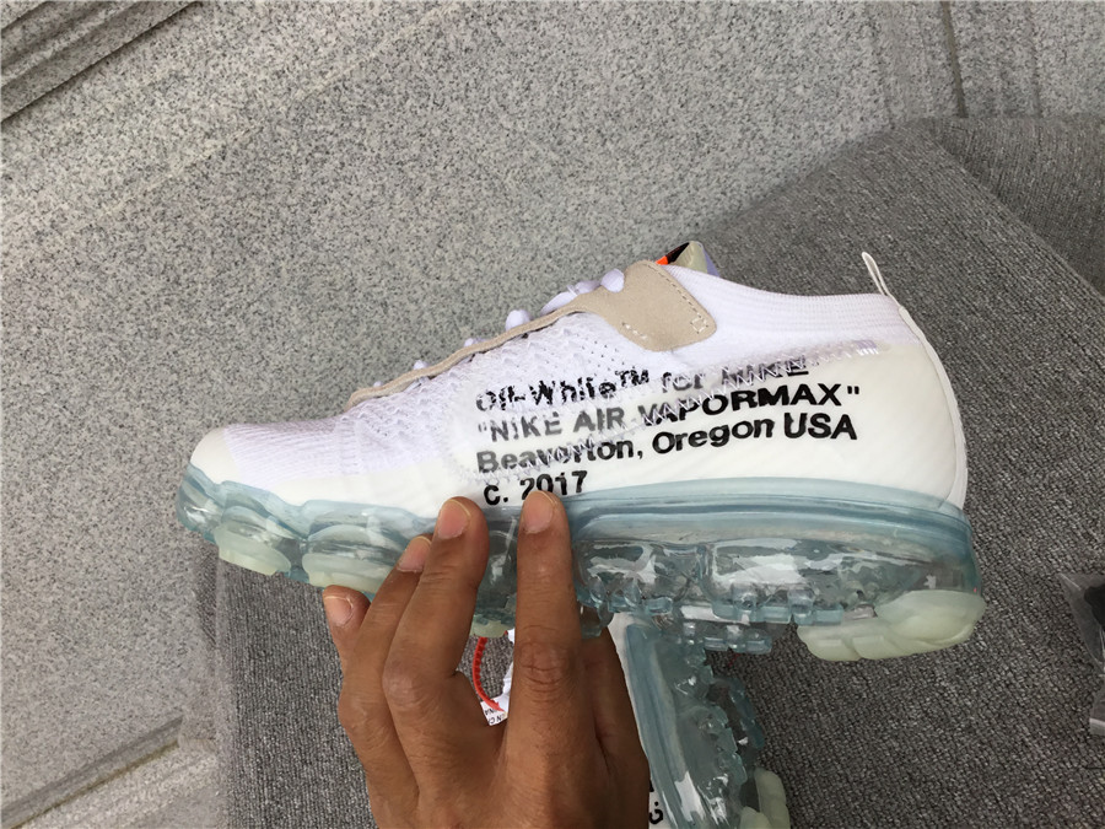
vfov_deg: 45.4
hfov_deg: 58.4
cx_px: 552
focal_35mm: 31
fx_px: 990
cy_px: 414
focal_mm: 3.3
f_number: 2.4
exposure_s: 1/100
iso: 32
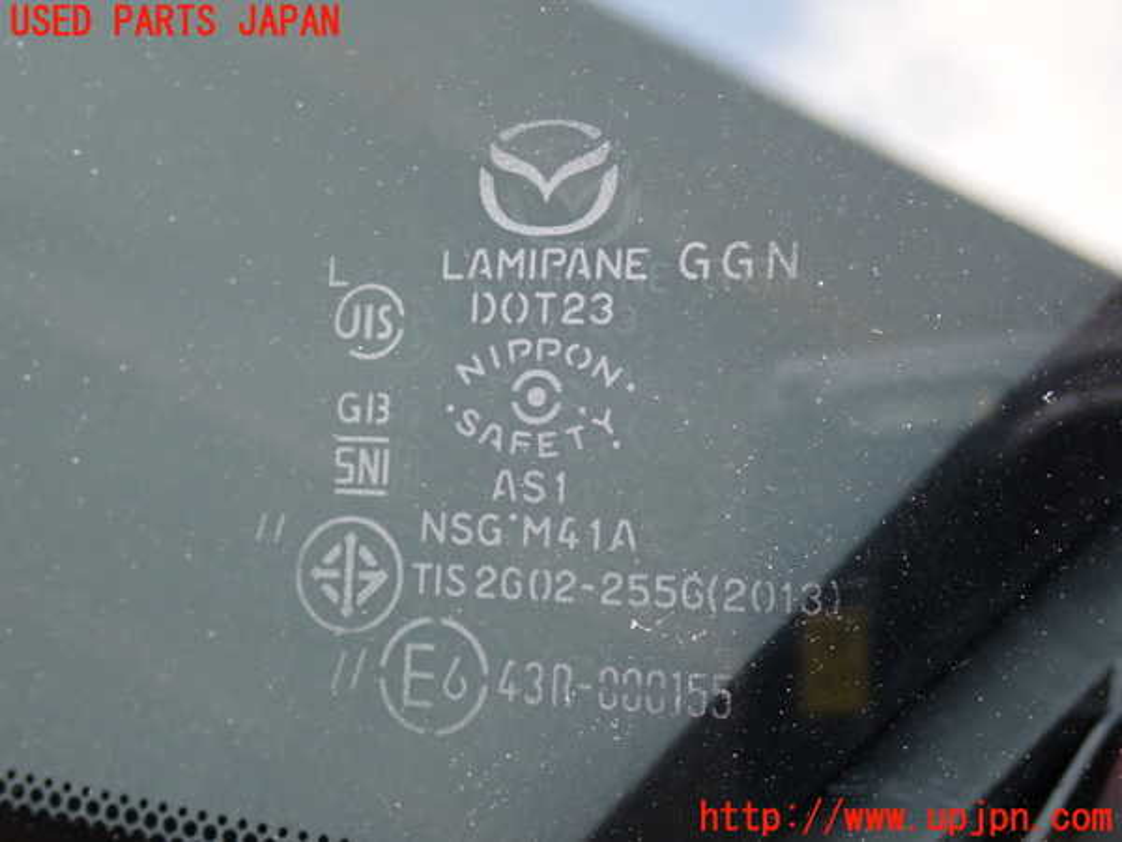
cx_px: 561
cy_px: 421
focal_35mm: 58
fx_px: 1880
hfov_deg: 33.2
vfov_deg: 25.2
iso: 200
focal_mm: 10.35
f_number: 3.5
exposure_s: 1/60
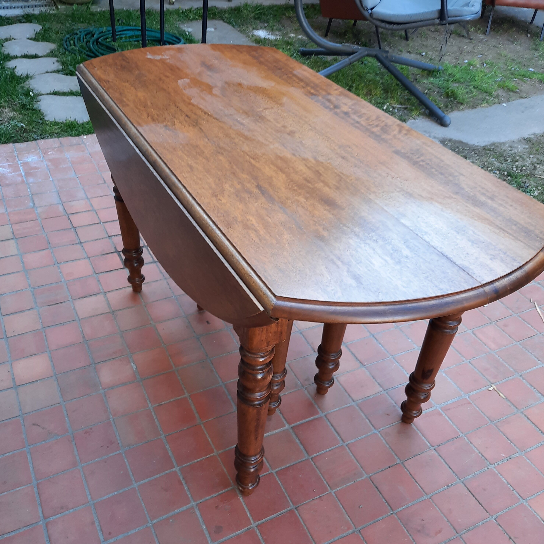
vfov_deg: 54.0
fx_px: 533
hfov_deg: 54.0
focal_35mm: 30
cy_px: 298
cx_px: 273
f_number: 2
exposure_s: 1/50
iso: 40
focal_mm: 4.6
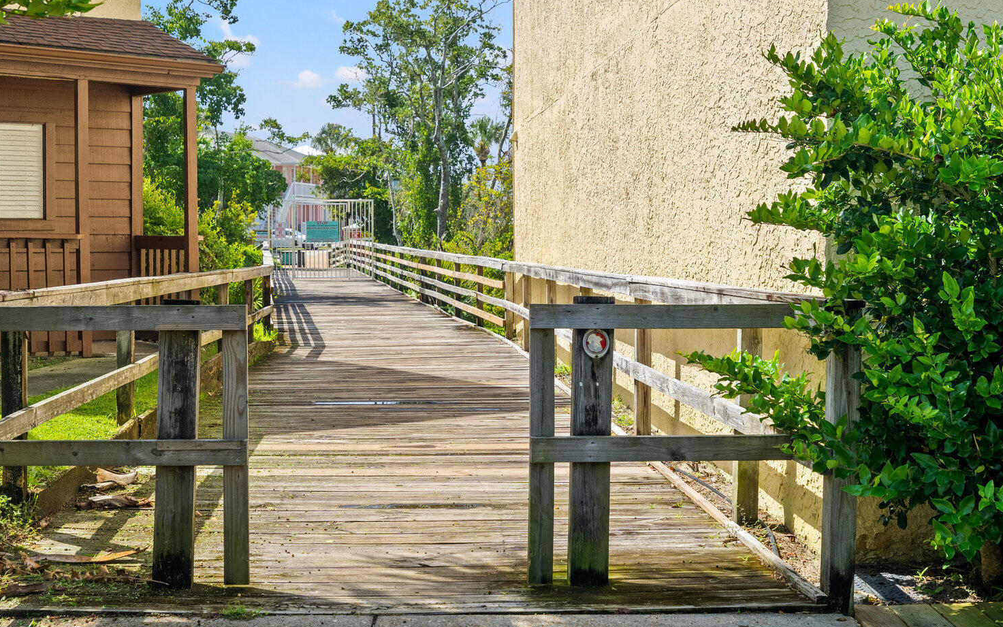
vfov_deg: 25.3
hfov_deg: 39.4
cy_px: 266
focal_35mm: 51
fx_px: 1394
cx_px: 411
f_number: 5
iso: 100
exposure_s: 1/200
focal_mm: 24
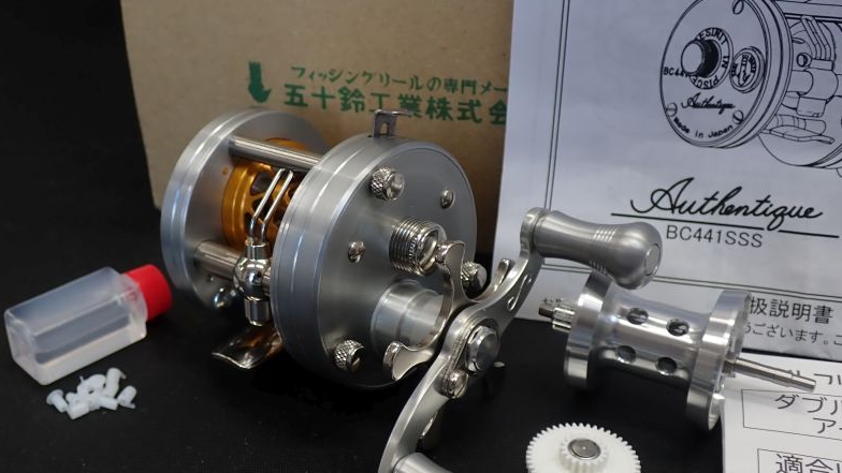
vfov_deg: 29.6
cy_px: 289
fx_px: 893
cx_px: 417
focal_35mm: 40
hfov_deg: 50.5
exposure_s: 1/80
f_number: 2.5
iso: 125
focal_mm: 6.37
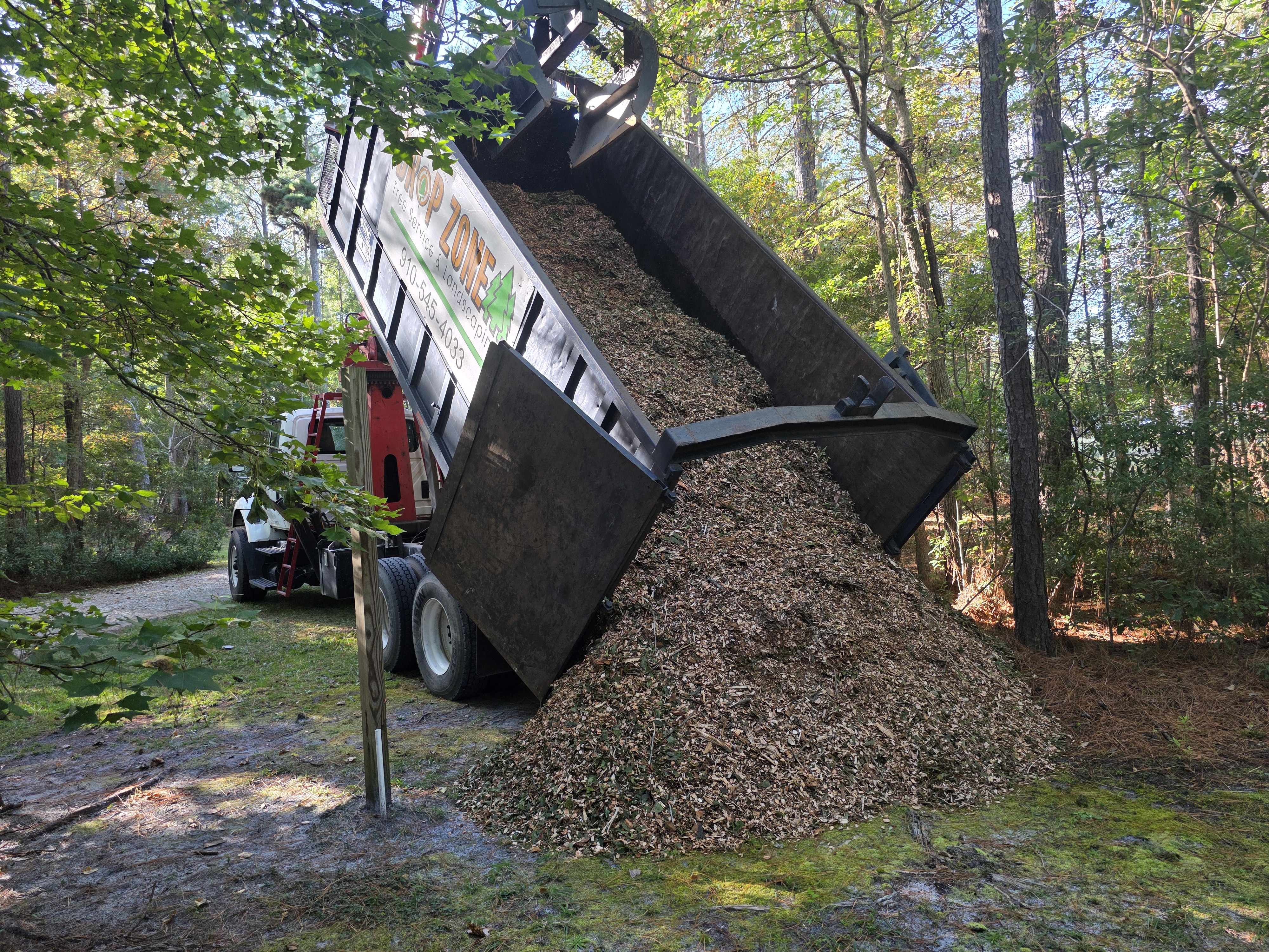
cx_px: 634
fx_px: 843
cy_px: 476
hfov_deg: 73.9
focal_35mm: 23
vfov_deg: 58.9
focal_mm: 6.3
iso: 80
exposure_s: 1/180
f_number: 1.7
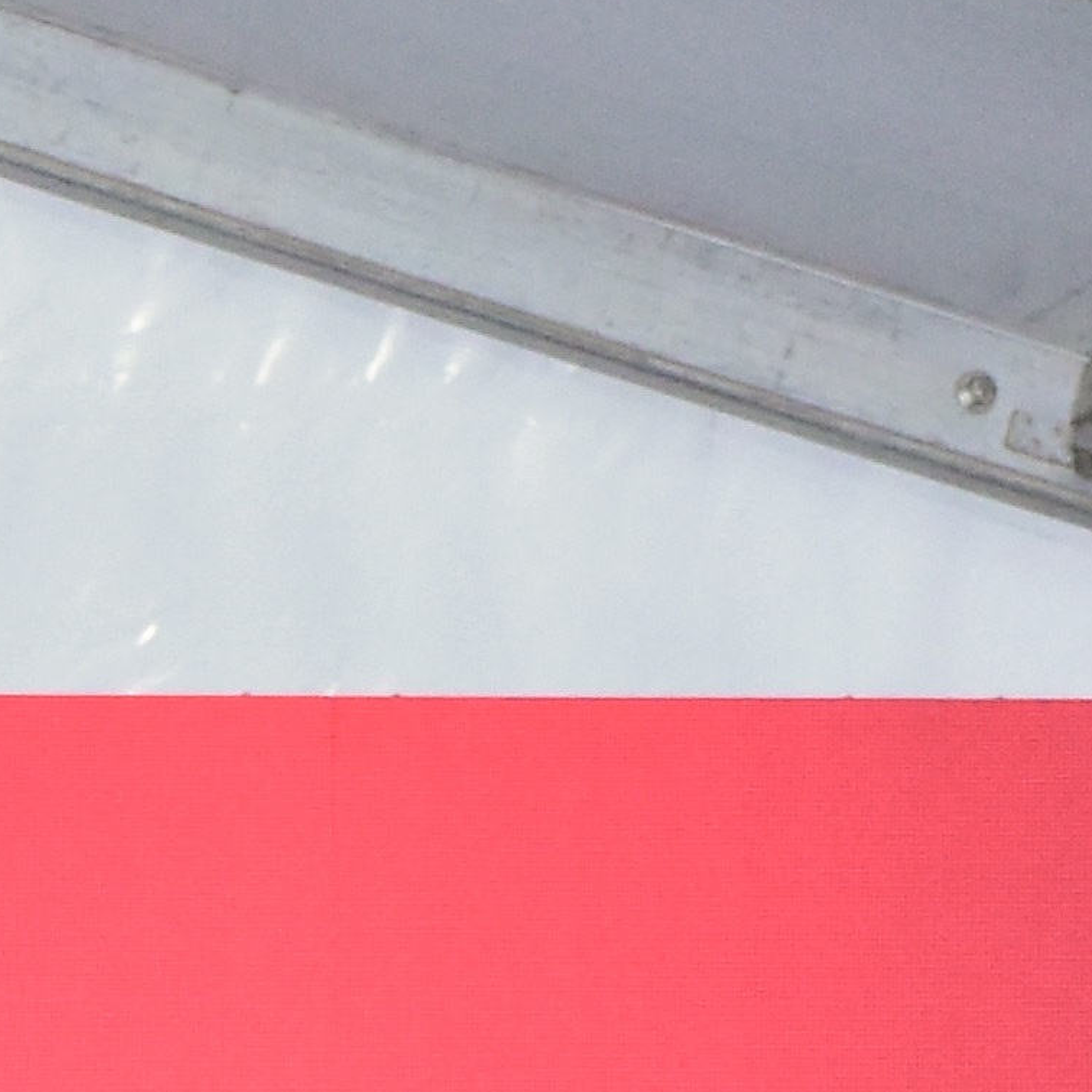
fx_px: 18059
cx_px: -1648
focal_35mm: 506
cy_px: 2778
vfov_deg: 3.4
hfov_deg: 3.4
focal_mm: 50
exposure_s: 1/125
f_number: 5.6
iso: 2500
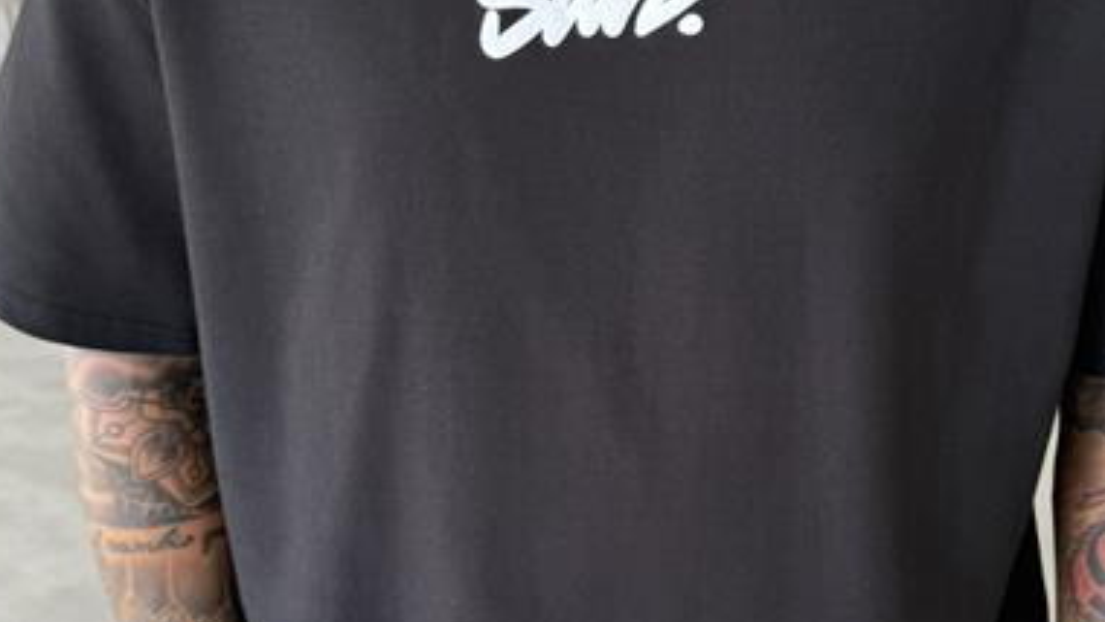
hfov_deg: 37.7
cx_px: 648
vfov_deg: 21.6
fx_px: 1612
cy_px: 480
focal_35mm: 55
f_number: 1.78
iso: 100
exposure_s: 1/180
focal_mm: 6.76
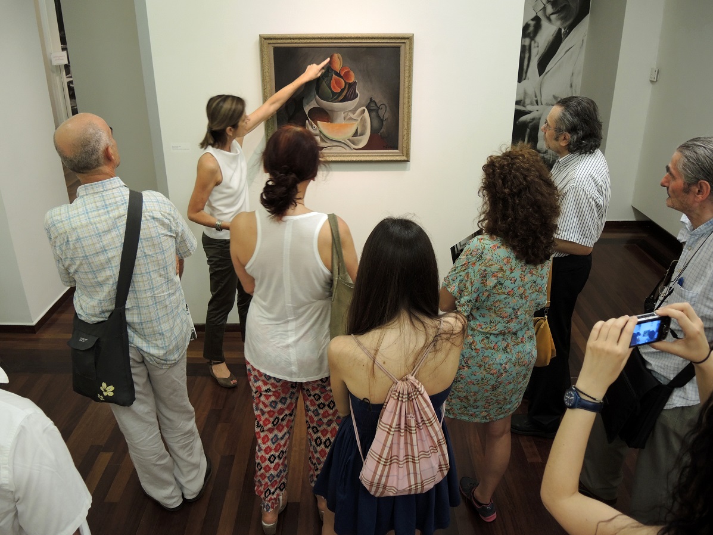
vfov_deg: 49.8
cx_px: 356
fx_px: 577
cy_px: 268
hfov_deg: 63.4
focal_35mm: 28
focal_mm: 6
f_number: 2
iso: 250
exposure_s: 1/30
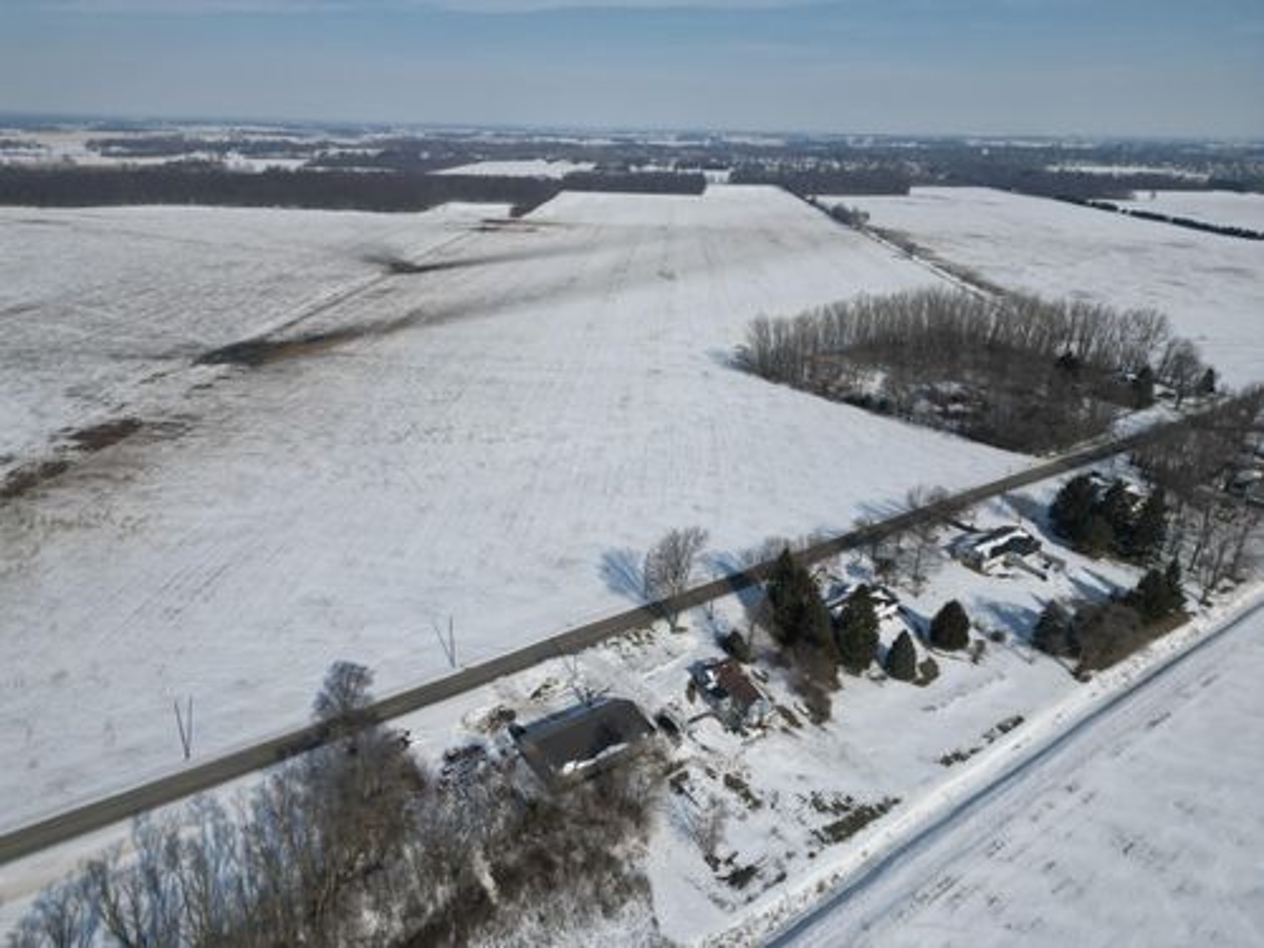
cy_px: 474
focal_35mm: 24
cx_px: 632
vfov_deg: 56.8
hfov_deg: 71.6
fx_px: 876
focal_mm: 6.72
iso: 100
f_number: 1.7
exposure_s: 1/8000
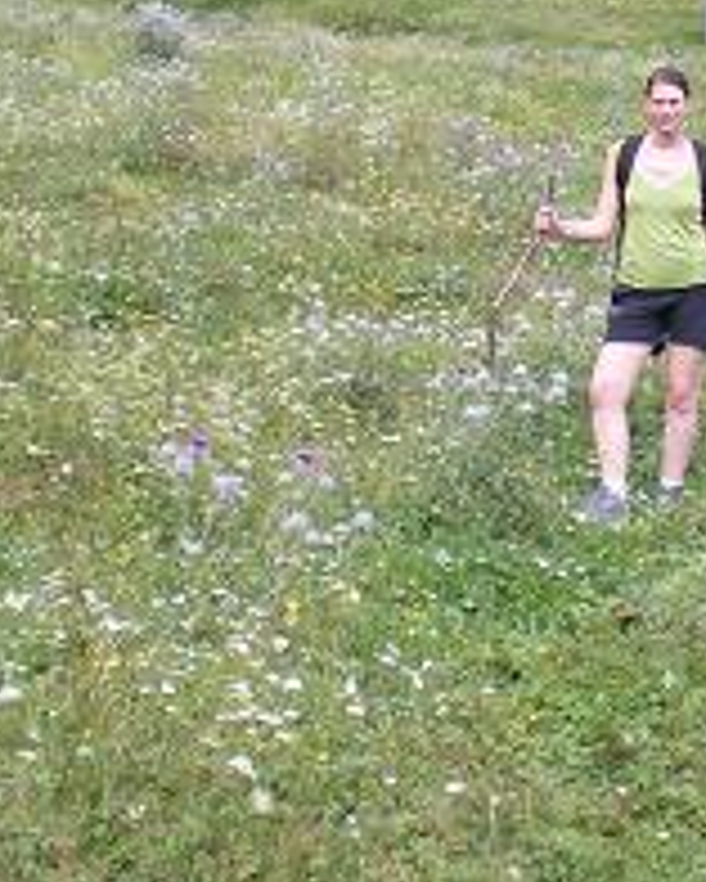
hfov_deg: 15.3
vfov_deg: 18.9
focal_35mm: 100
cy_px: 144
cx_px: 576
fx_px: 2610
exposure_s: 1/125
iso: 64
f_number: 3.1
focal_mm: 6.3
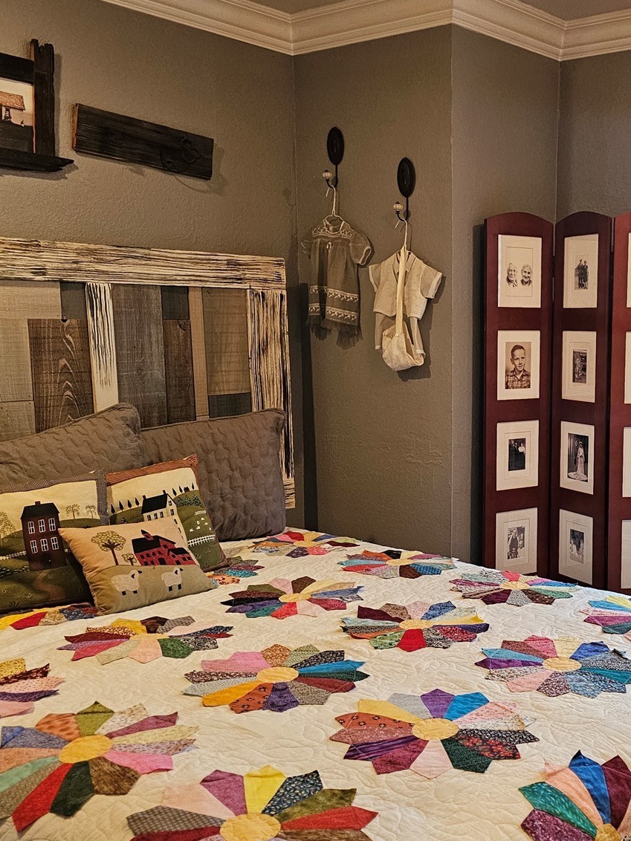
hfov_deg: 35.9
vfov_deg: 47.8
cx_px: 483
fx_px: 948
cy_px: 441
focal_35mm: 39
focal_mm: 6.3
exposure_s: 1/120
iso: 500
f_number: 1.7
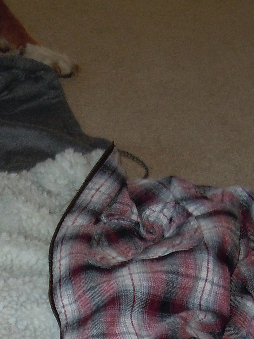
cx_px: -36
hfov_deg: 15.7
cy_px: 344
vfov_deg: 20.8
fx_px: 890
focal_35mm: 91
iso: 200
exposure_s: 1/30
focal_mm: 5.4
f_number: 3.5
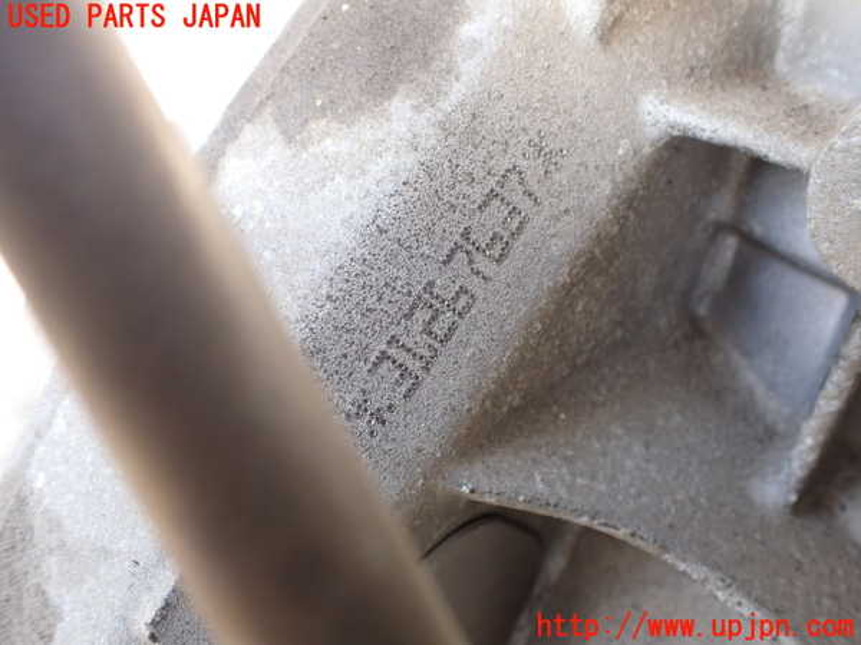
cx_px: 430
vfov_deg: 46.8
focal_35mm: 30
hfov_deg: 60.0
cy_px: 322
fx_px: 746
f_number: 2.3
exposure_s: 1/125
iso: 250
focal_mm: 5.4
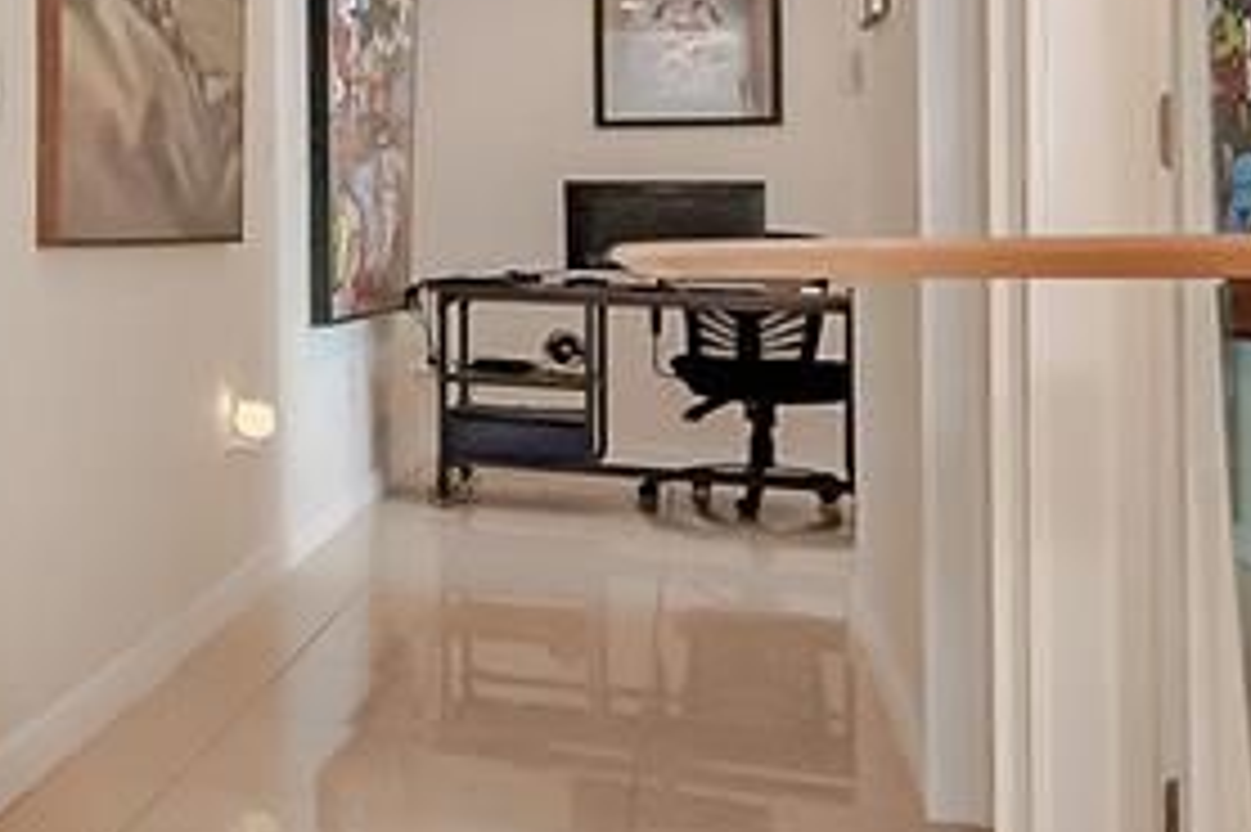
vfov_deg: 22.7
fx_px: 2049
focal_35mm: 59
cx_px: -711
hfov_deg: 24.6
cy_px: 166
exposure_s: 1/60
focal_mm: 16
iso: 1600
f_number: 8
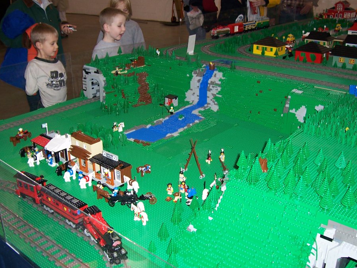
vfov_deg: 36.8
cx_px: 166
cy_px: 131
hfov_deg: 47.8
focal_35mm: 39
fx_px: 402
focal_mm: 5.6
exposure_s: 1/60
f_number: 2.7
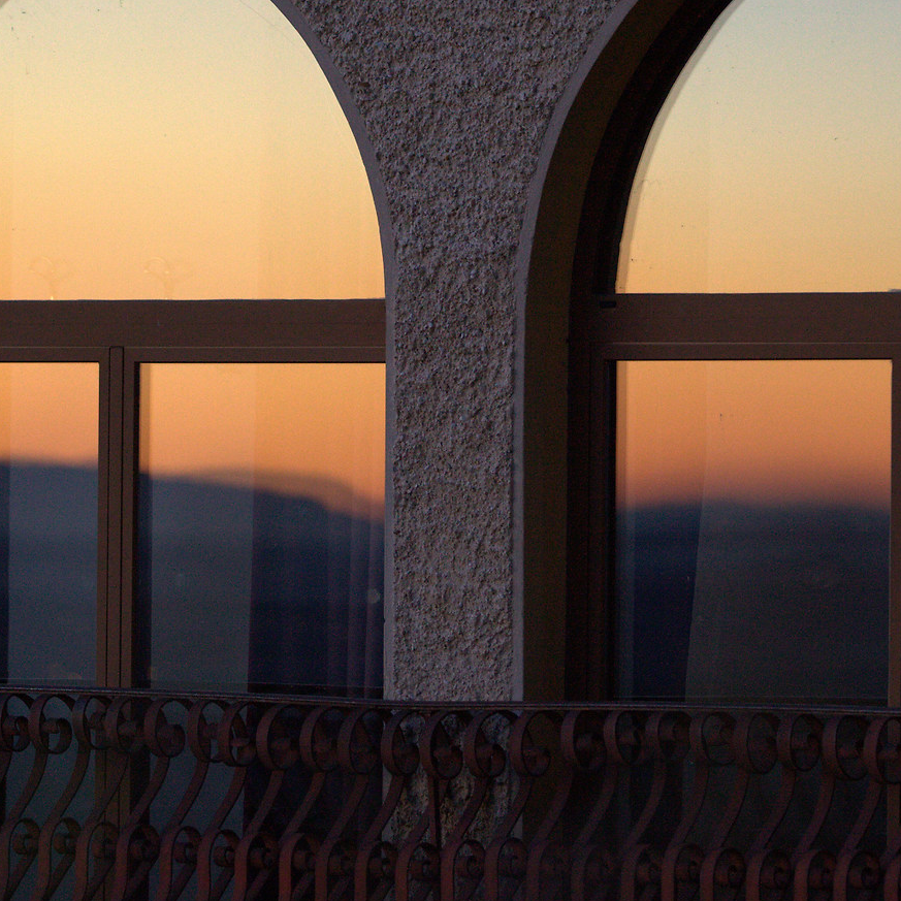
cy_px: 370
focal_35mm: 250
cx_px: 506
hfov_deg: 7.0
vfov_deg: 7.0
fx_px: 7362
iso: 2500
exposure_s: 1/100
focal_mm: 110
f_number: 2.8
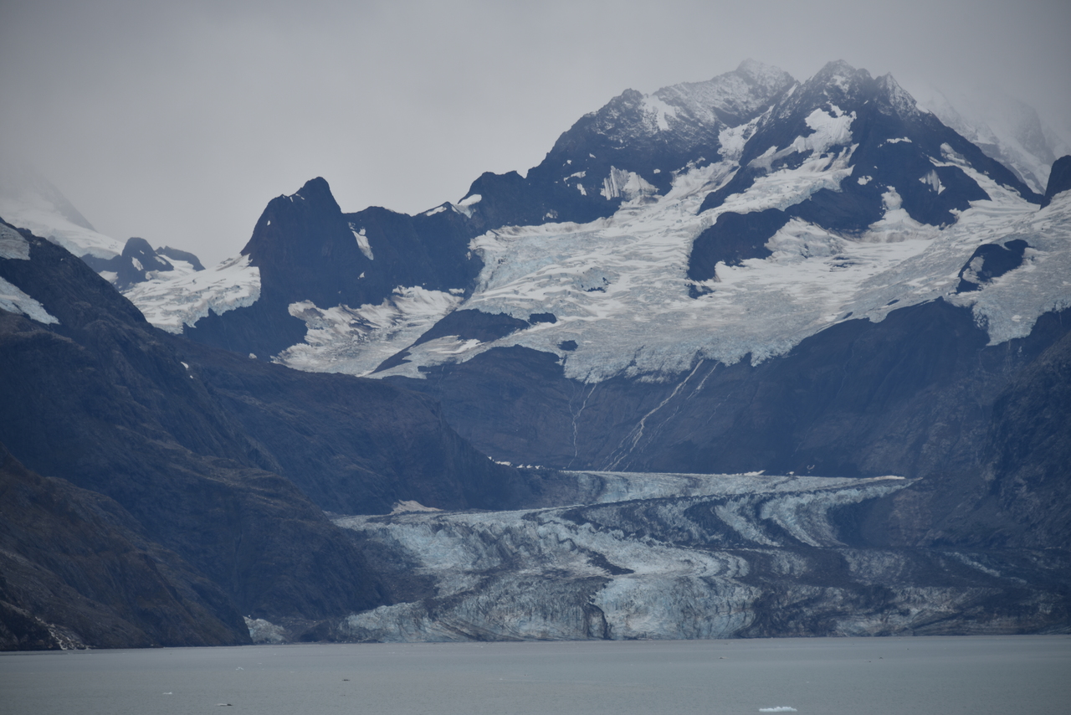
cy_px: 358
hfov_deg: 11.4
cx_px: 536
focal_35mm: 180
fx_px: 5356
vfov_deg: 7.6
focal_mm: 180
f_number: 5.6
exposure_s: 1/400
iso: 110
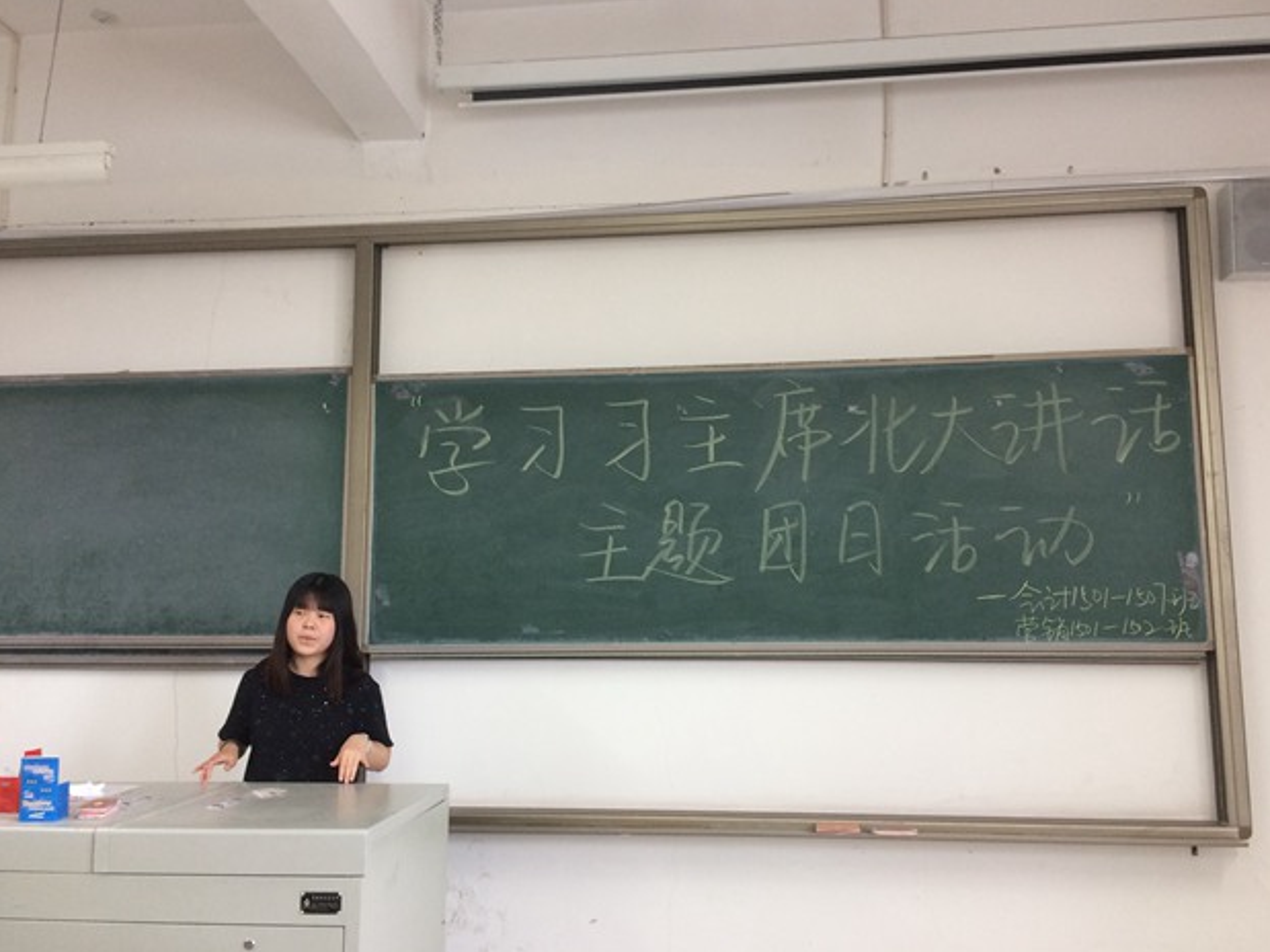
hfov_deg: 60.0
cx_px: 654
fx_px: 1100
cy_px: 476
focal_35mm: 30
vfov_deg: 46.8
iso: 64
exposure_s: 1/33
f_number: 2.2
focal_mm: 4.15
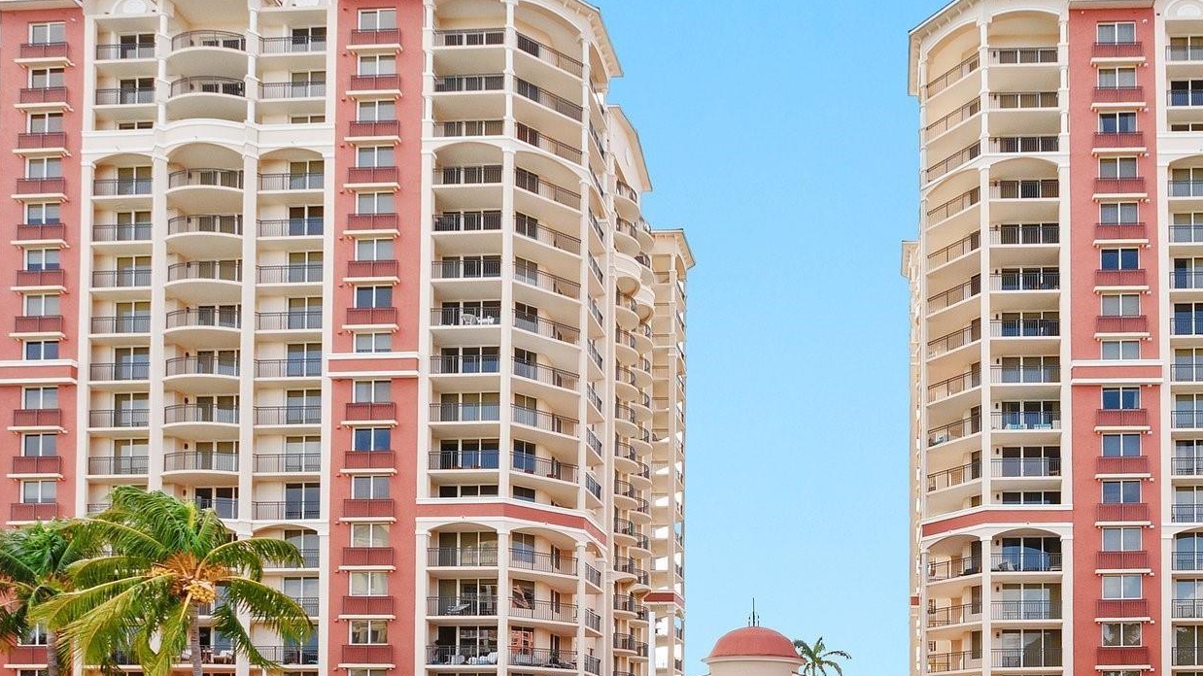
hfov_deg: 69.3
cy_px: 434
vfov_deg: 43.9
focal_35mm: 26
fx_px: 829
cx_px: 828
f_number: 8
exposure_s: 1/160
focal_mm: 10
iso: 200
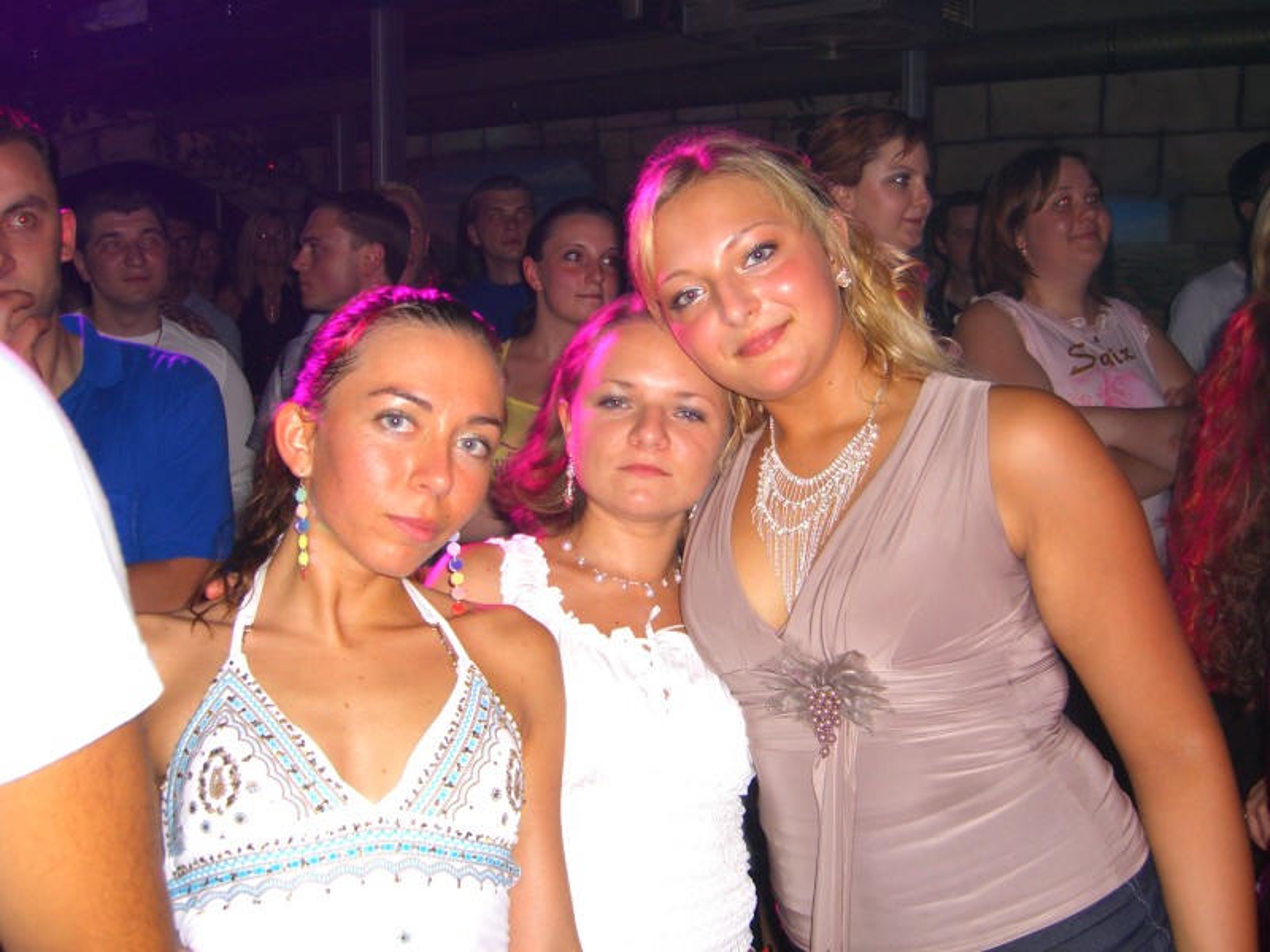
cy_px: 476
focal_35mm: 38
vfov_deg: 37.7
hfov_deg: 49.0
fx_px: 1394
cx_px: 635
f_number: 2.8
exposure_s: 1/60
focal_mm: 7.9
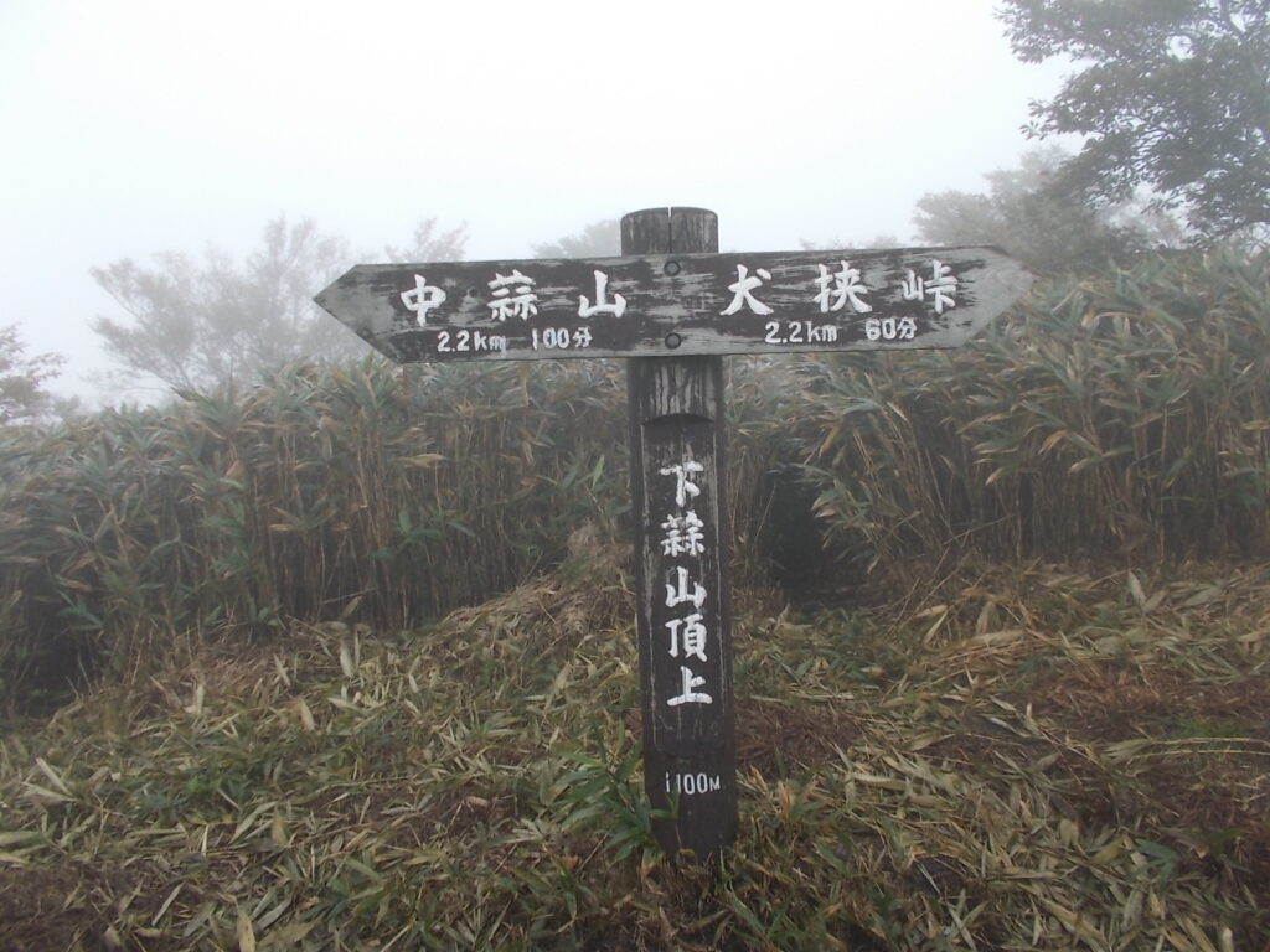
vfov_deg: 53.1
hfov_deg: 67.3
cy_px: 476
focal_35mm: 26
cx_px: 635
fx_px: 954
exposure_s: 1/100
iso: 80
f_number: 3.2
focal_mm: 4.6
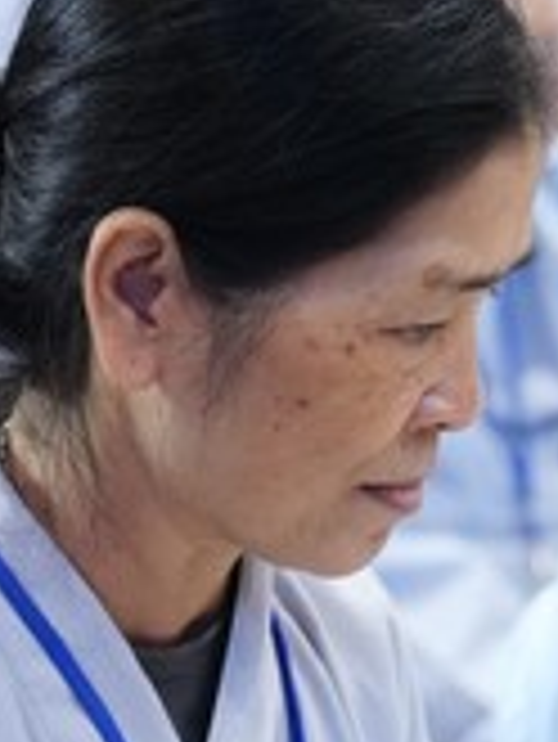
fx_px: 4958
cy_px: 778
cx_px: 317
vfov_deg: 8.5
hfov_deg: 6.4
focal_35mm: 231
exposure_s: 1/125
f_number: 2.8
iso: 4000
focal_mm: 61
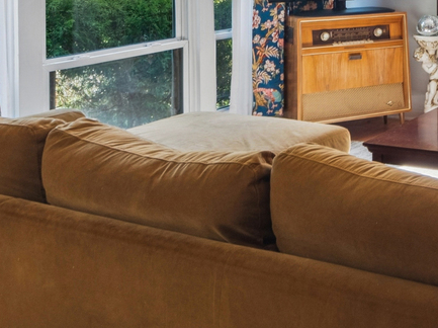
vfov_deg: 24.2
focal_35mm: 54
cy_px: -80
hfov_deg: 30.1
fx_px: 683
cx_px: 532
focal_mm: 10
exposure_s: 1/50
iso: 250
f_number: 8
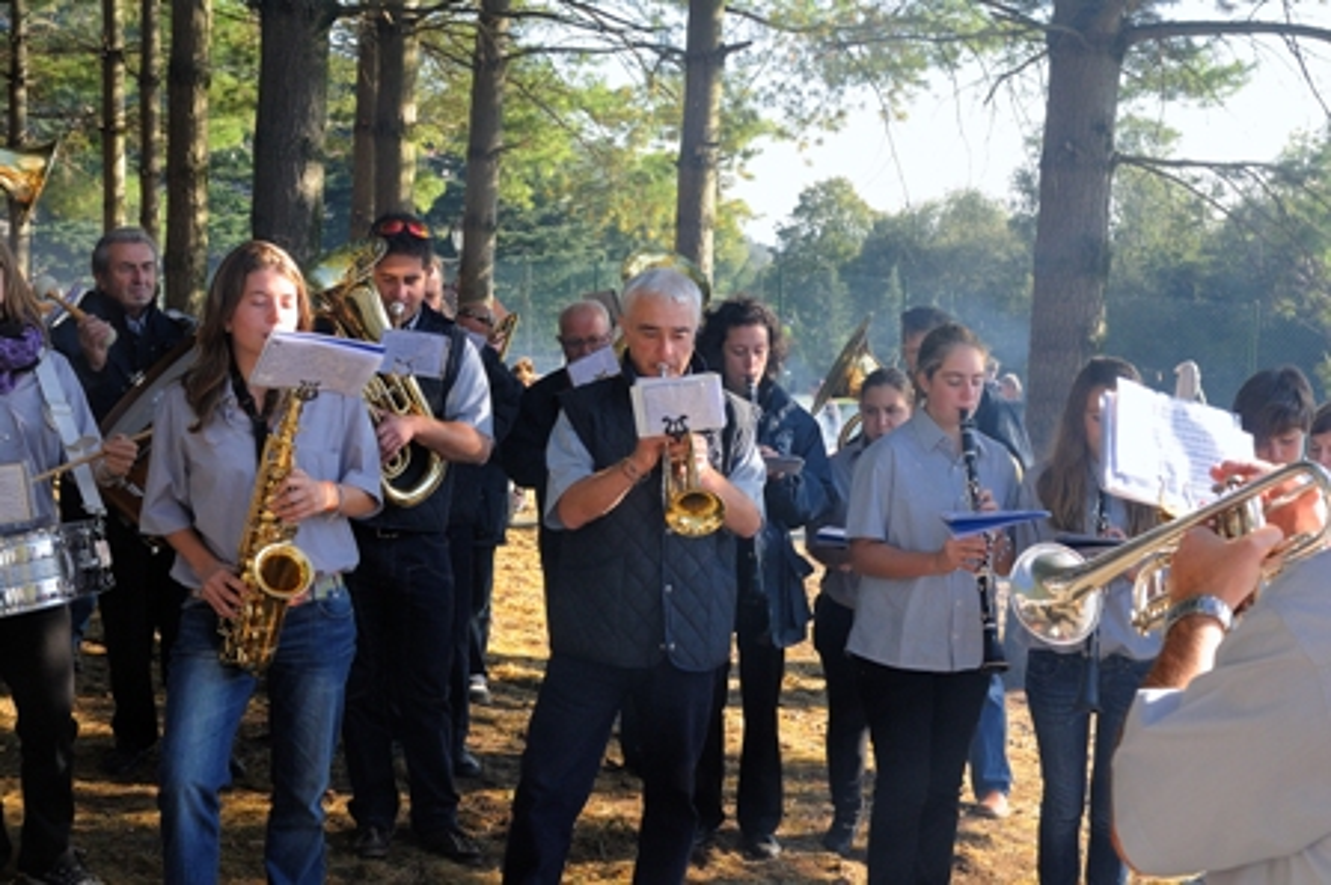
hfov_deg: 46.4
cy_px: 442
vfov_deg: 31.8
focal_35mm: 42
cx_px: 666
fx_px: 1552
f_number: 6.3
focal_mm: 28
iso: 640
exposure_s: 1/500
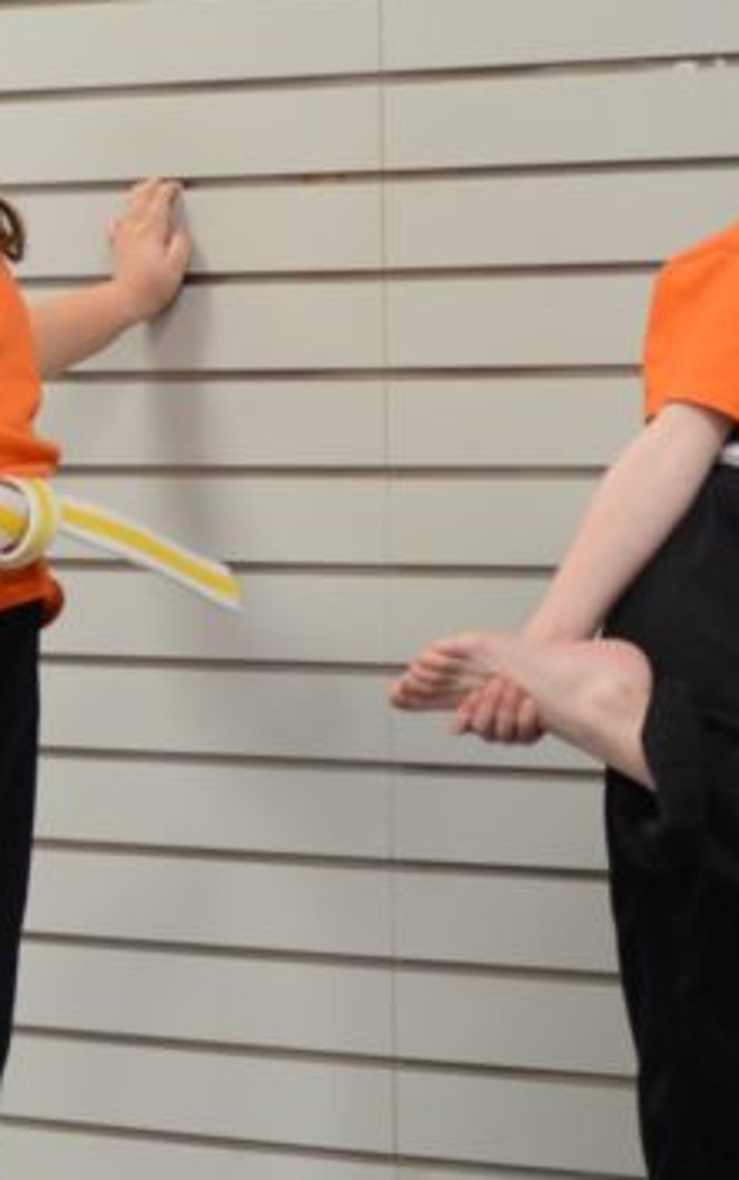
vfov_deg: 10.1
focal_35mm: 207
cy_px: 381
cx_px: -291
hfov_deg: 6.3
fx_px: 6662
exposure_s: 1/100
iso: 2500
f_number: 4
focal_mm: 70
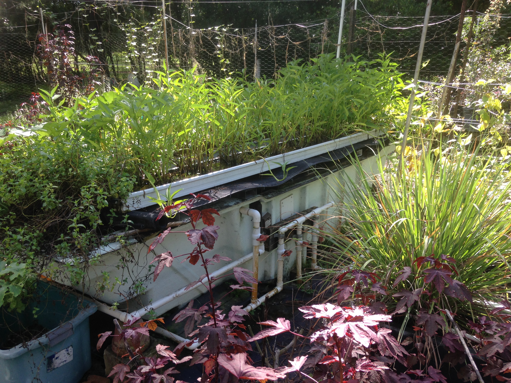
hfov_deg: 55.4
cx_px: 256
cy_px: 192
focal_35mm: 33
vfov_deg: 42.9
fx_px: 487
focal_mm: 4.12
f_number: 2.4
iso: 50
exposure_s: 1/264
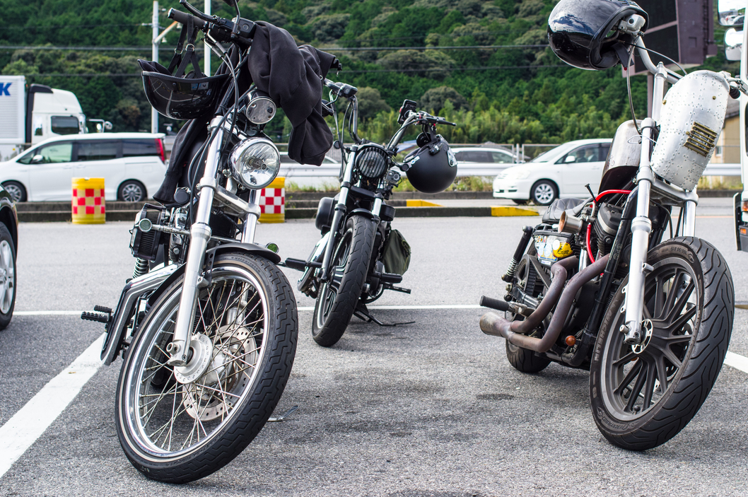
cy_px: 224
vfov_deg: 22.7
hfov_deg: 33.6
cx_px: 417
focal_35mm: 60
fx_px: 1236
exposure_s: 1/400
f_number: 5.6
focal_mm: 35
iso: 200
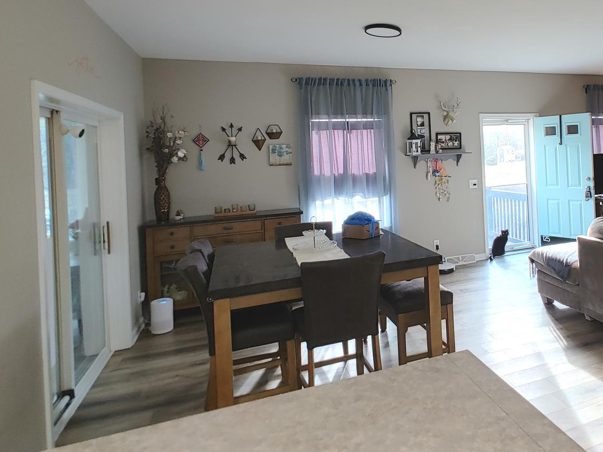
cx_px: 447
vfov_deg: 50.3
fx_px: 470
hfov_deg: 61.9
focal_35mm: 27
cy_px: 145
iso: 100
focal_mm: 1.78
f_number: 1.9
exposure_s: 1/24
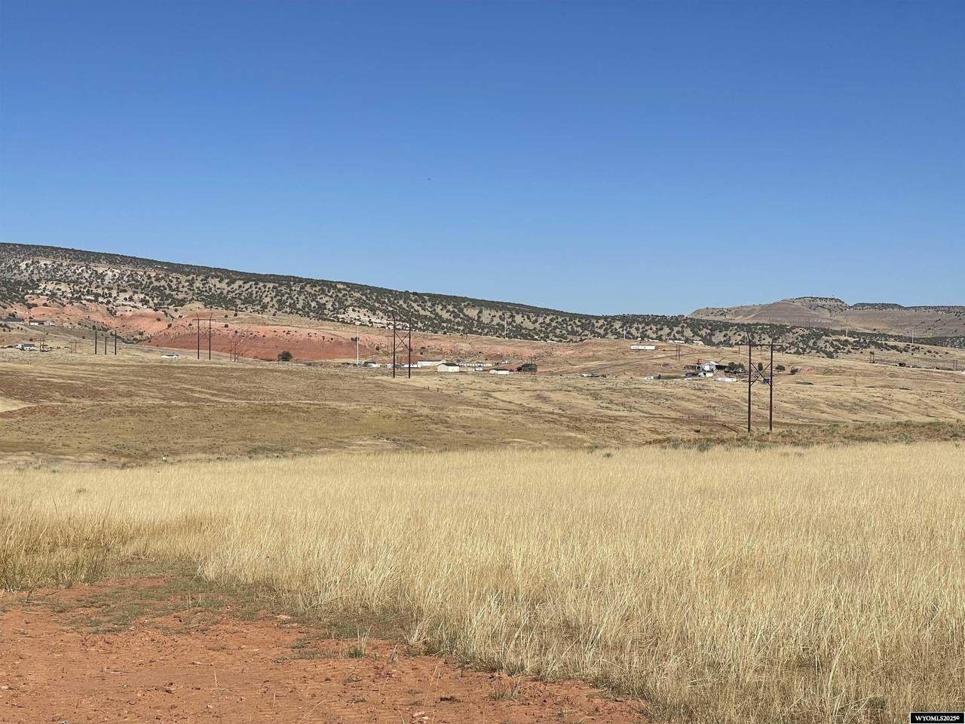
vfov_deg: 22.9
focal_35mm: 64
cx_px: 482
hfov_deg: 30.3
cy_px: 362
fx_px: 1784
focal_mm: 7.5
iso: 20
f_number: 2.2
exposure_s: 1/3040
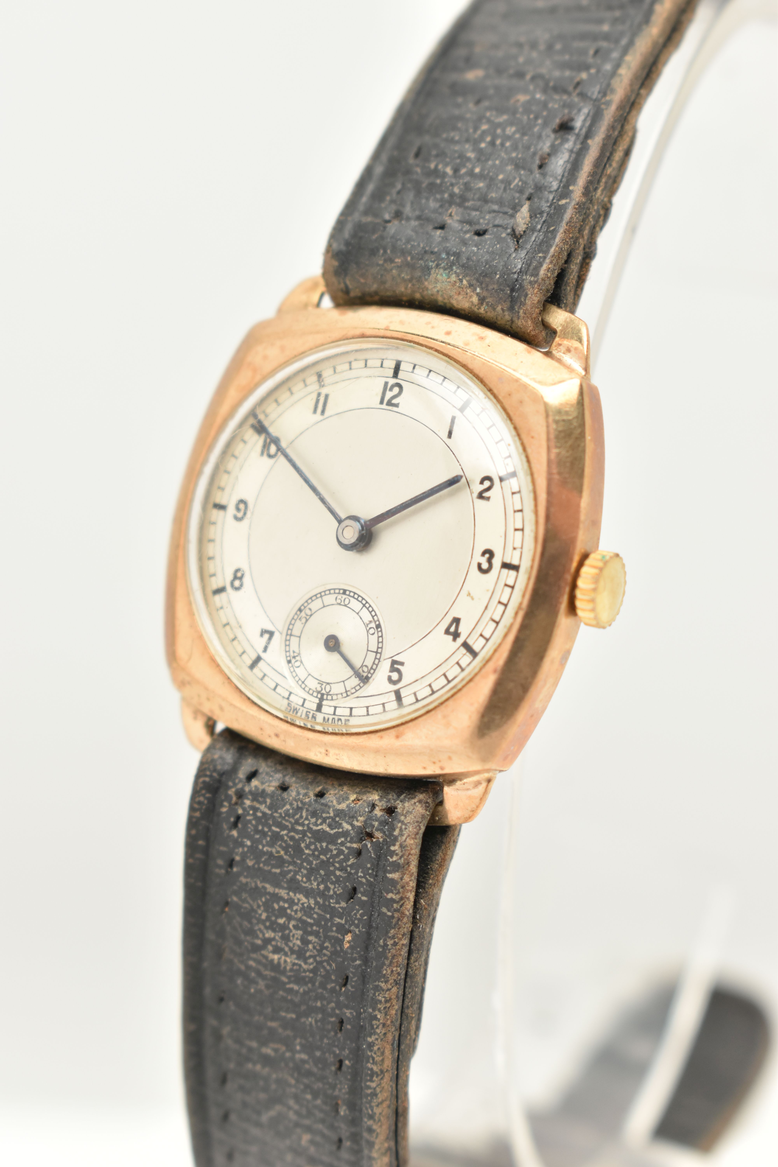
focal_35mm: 72
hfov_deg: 18.9
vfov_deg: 28.1
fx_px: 2334
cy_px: 584
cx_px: 389
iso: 400
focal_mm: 48
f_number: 8
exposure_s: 1/100
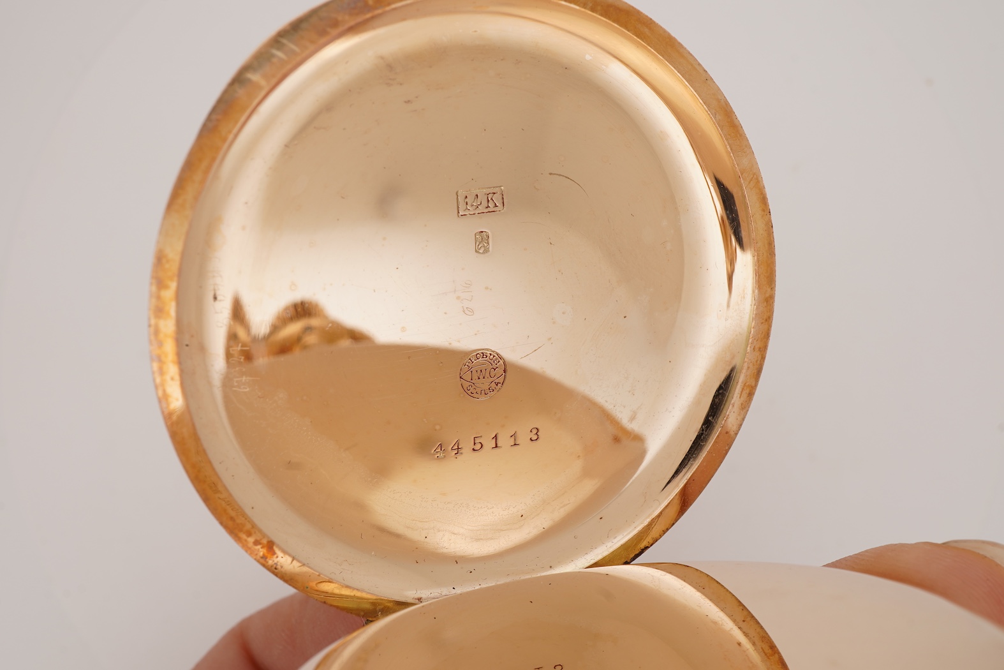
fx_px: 1255
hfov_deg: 43.6
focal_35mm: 45
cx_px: 502
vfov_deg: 29.9
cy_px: 335
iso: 160
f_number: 22
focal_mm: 30
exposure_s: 1/160
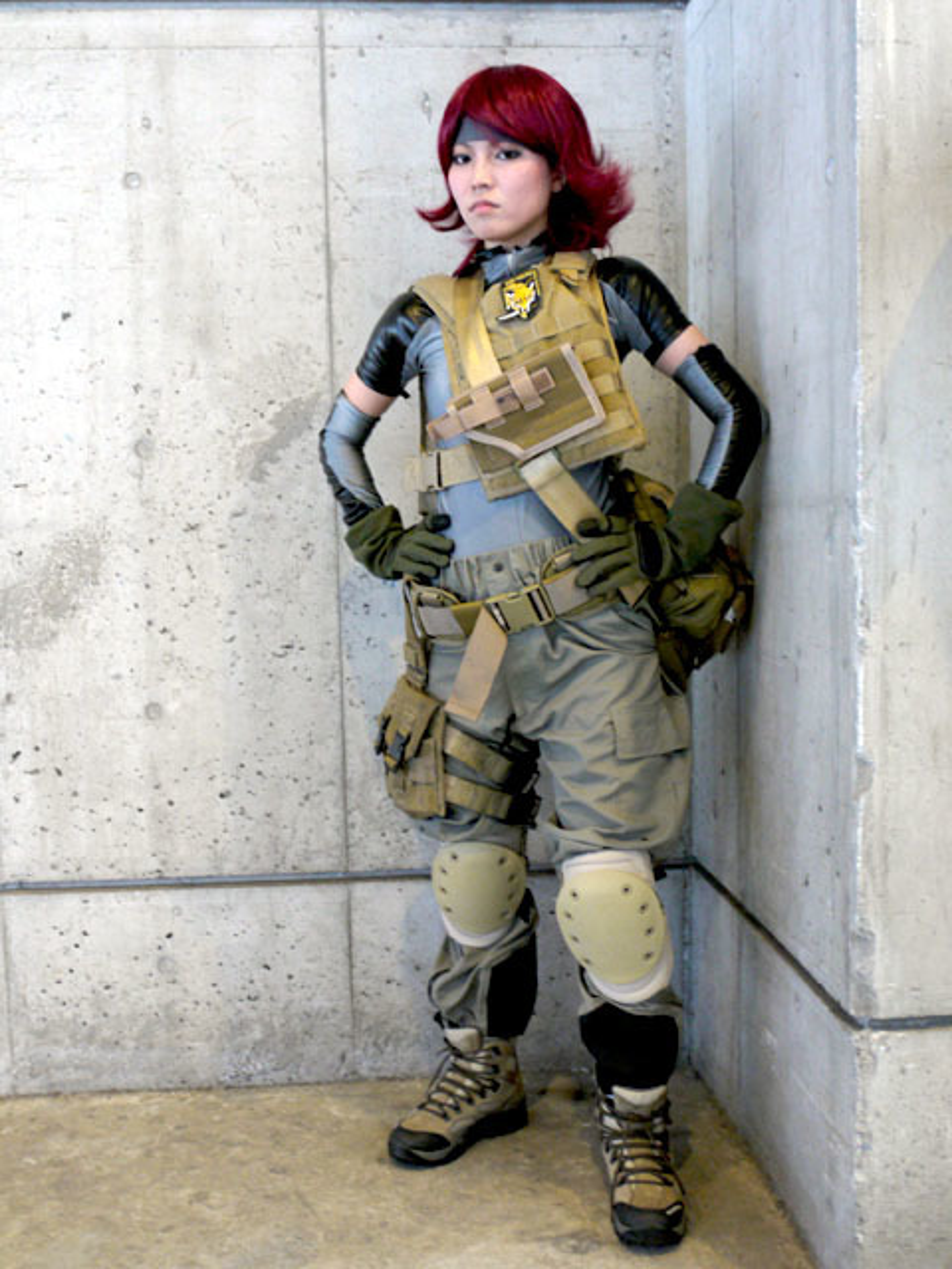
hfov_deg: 37.7
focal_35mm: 38
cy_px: 634
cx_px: 476
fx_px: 1393
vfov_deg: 49.0
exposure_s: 1/8
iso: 400
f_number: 4.3
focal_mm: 19
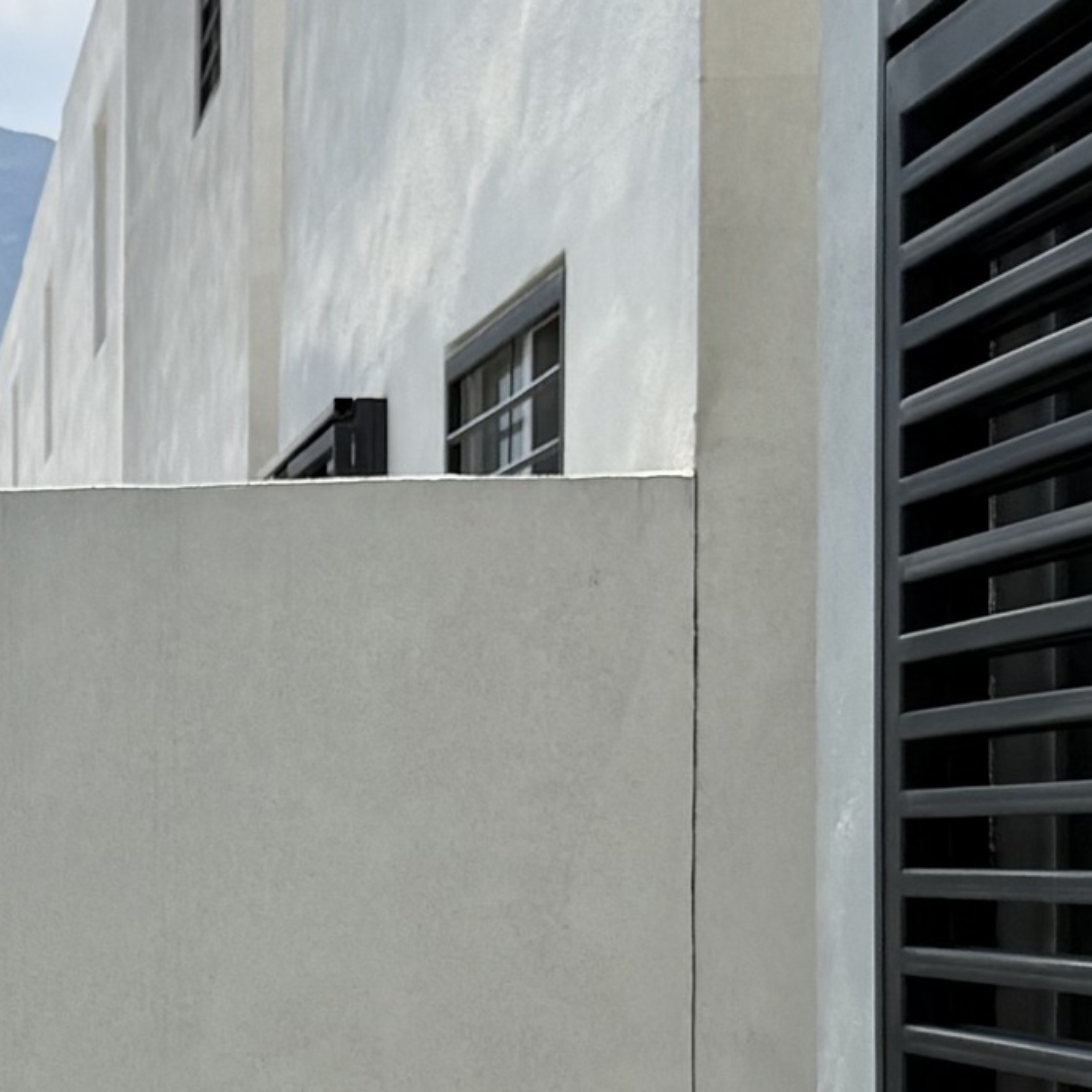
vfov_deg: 14.6
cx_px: -493
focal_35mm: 119
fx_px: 4247
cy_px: 783
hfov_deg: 13.8
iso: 80
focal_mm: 6.76
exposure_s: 1/7353
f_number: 1.78
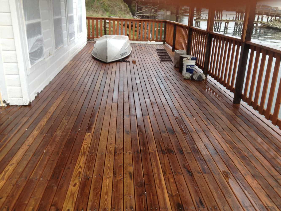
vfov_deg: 40.7
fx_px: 284
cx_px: 140
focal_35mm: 35
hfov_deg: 52.6
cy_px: 106
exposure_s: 1/121
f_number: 2.4
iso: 50
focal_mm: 4.28
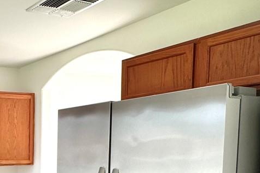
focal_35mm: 49
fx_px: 354
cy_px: 178
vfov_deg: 26.0
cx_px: -53
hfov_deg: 33.0
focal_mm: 2.22
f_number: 2.2
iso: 64
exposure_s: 1/120
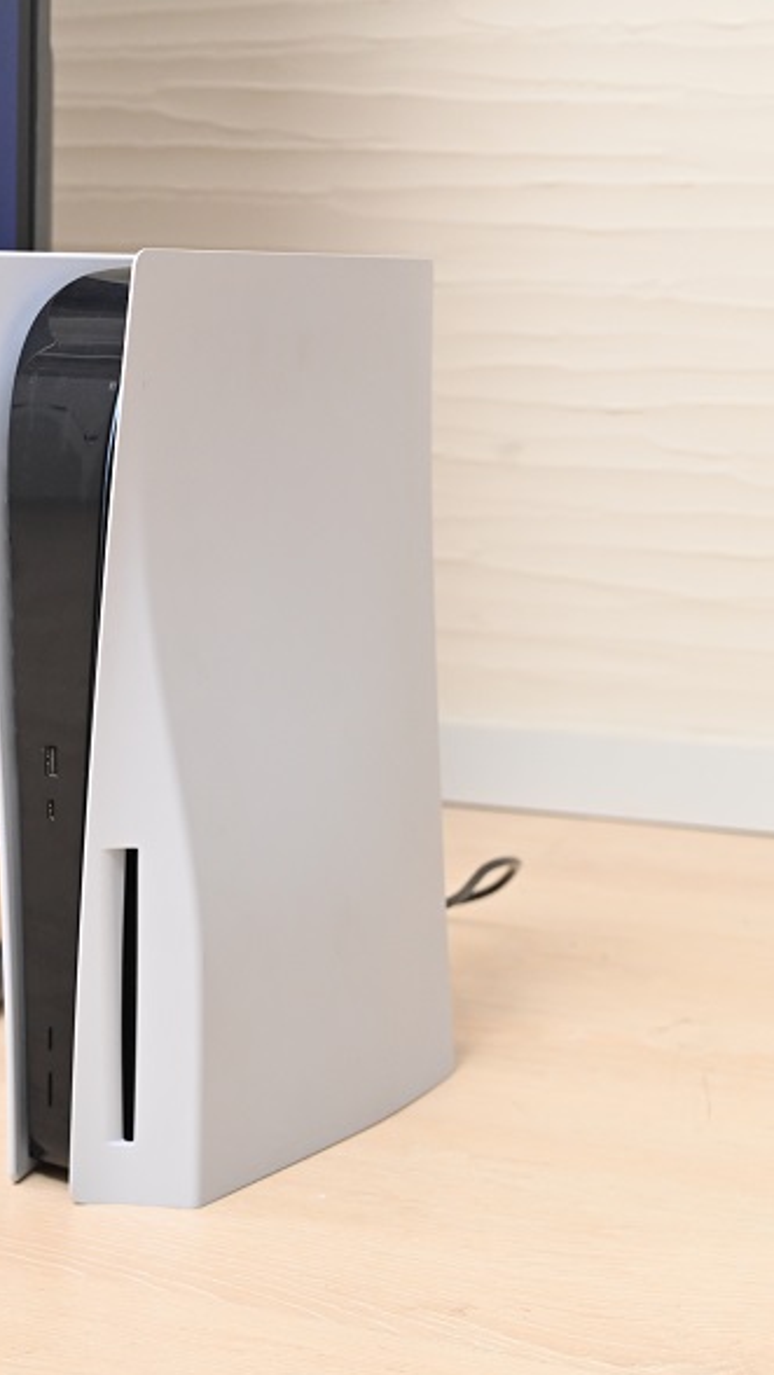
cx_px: 19
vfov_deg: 32.3
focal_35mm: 65
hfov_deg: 18.1
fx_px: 2370
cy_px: 691
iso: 1600
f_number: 5.6
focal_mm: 41
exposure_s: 1/125
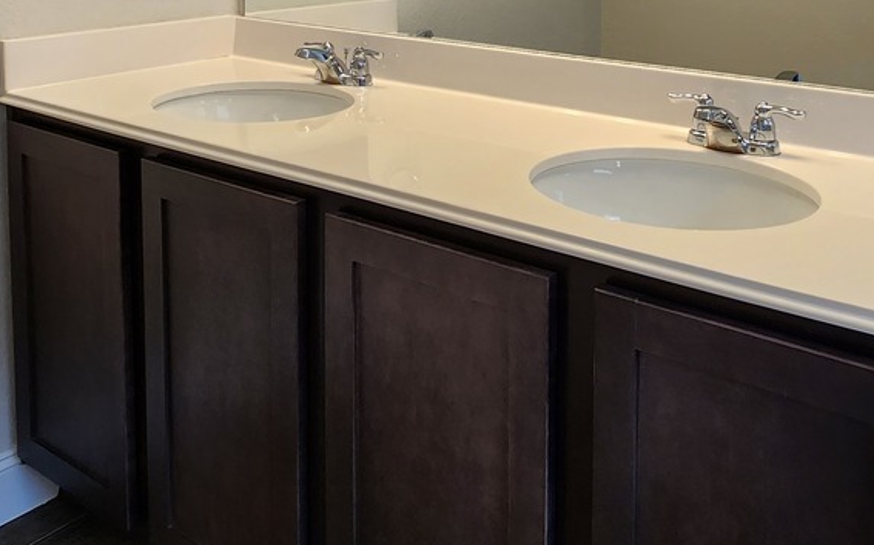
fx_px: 833
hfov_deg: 54.5
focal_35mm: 35
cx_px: 564
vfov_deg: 32.8
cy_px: -18
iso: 64
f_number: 2.2
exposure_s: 1/60
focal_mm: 2.2
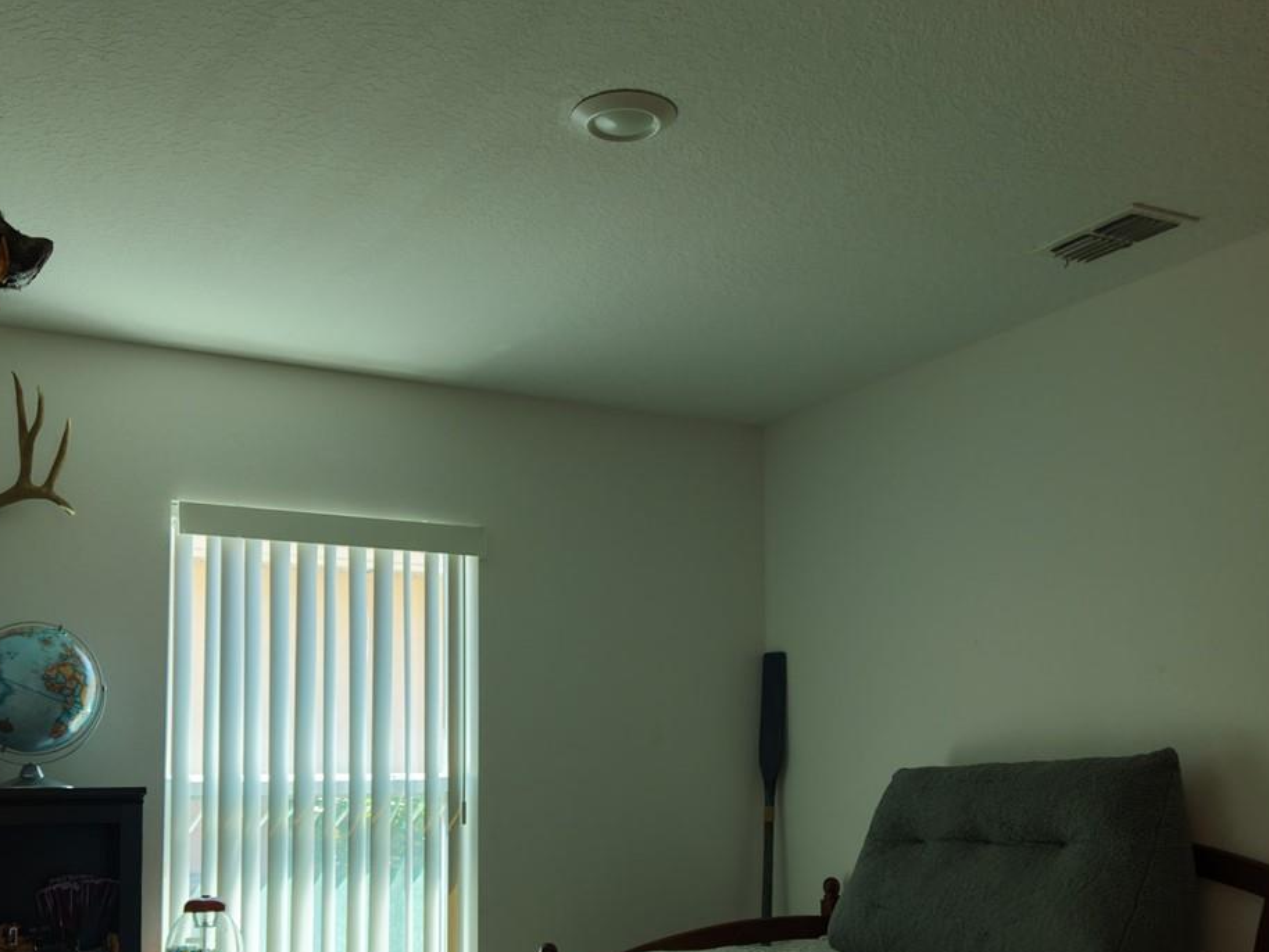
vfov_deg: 33.9
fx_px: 1540
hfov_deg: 44.8
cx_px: 600
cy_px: 673
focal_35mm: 42
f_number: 1.8
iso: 100
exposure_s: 1/30
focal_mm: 8.67
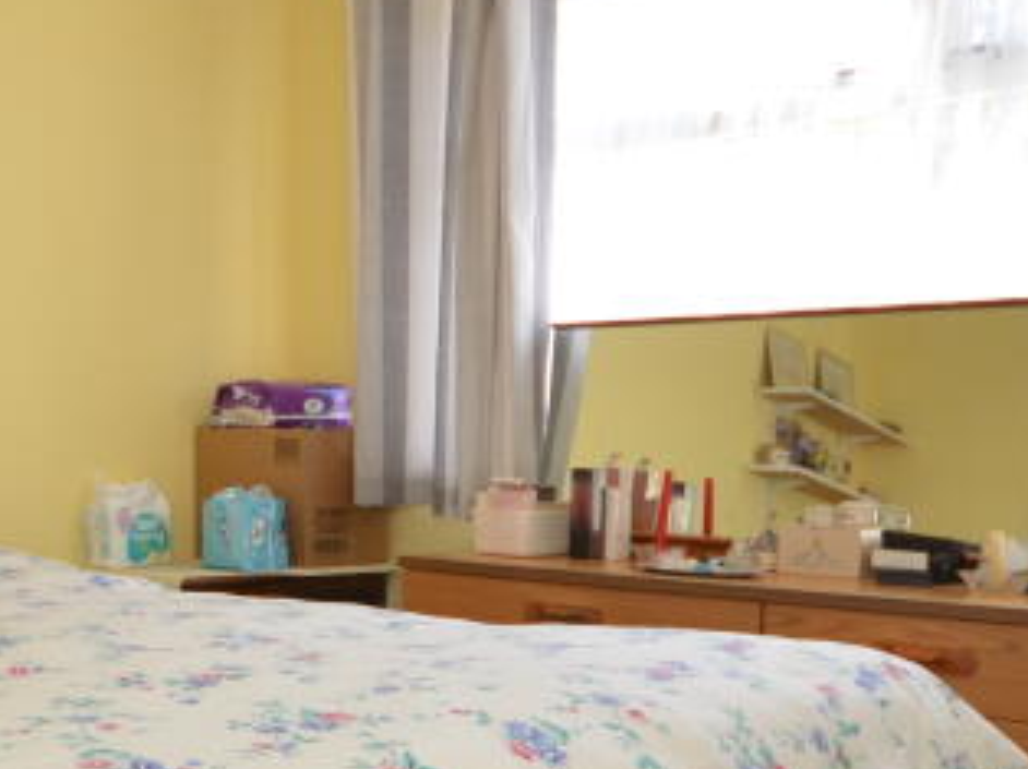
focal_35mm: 47
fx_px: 1395
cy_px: 488
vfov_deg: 30.7
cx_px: 200
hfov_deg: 38.9
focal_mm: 10
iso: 200
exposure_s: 1/60
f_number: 4
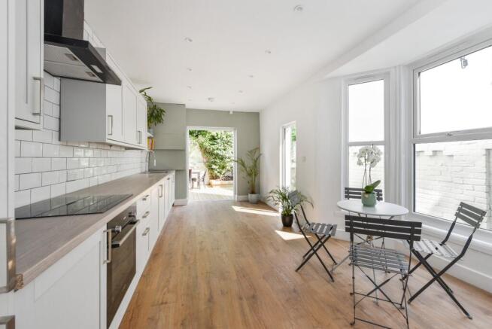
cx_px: 246
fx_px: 191
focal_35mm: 14
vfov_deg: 81.3
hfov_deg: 104.2
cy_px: 164
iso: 320
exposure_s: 1/50
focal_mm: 14
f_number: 11
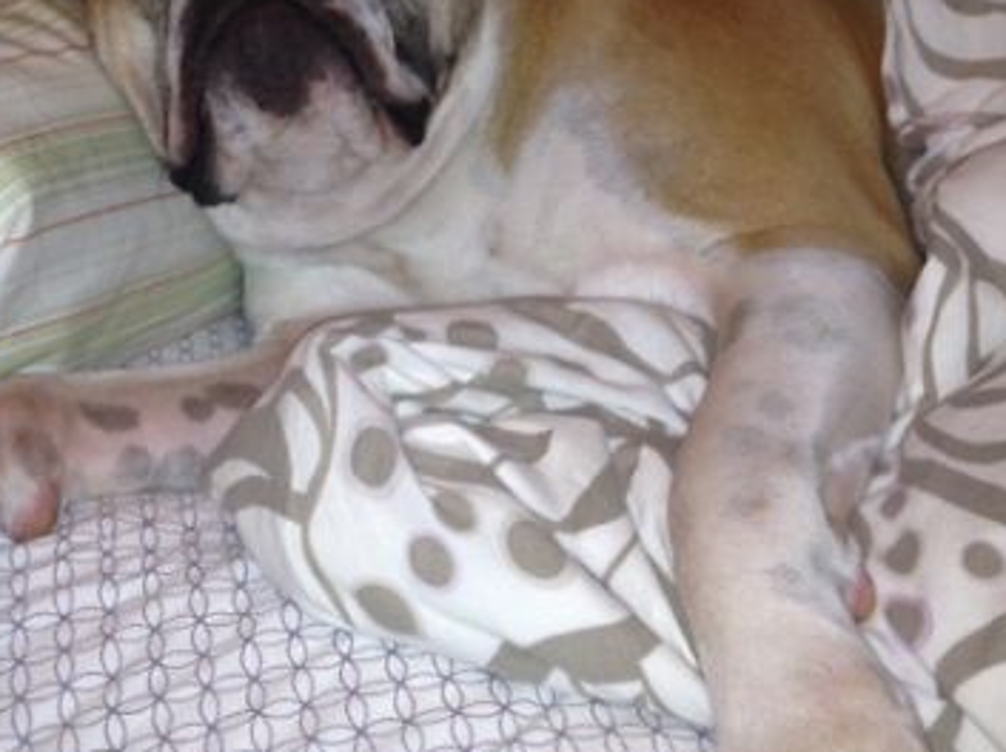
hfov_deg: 32.1
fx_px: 1742
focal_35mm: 60
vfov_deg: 24.0
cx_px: 418
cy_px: 164
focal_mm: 4.28
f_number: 2.4
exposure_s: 1/20
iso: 50
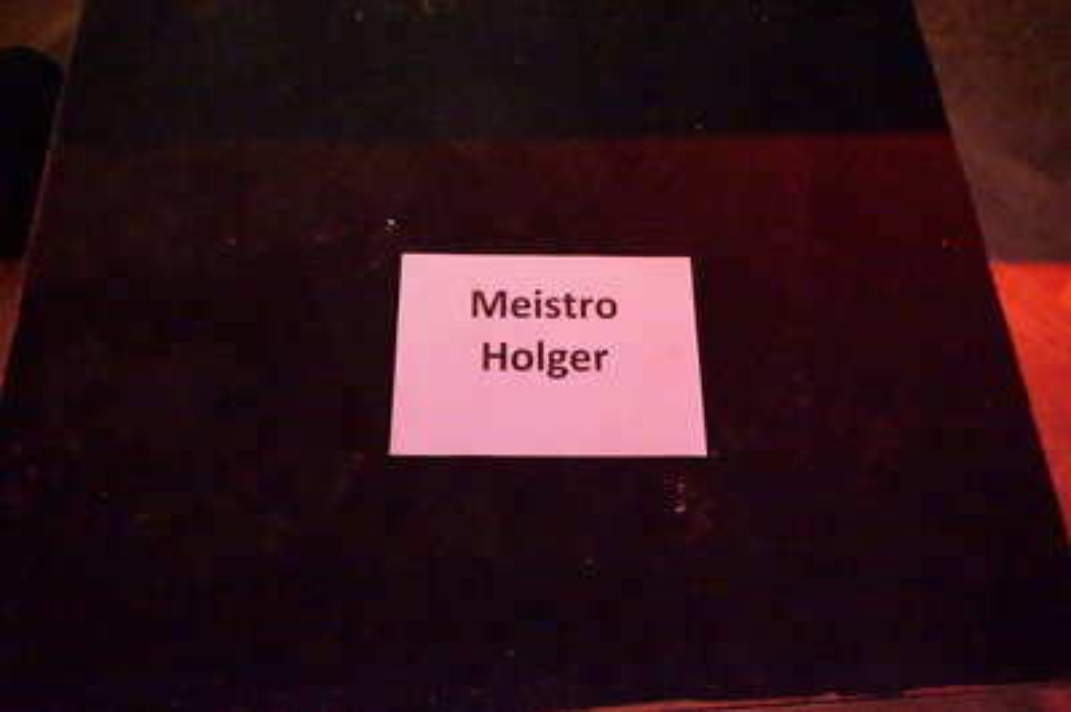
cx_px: 536
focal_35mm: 27
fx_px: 803
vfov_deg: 47.9
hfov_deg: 67.4
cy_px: 356
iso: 16000
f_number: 4.5
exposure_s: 1/250
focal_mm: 18
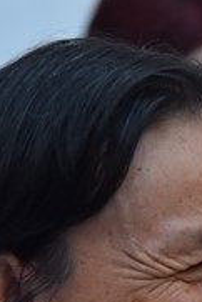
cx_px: 199
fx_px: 2108
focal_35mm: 251
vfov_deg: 8.1
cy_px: 402
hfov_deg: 5.5
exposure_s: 1/160
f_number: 4.5
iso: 500
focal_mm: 70
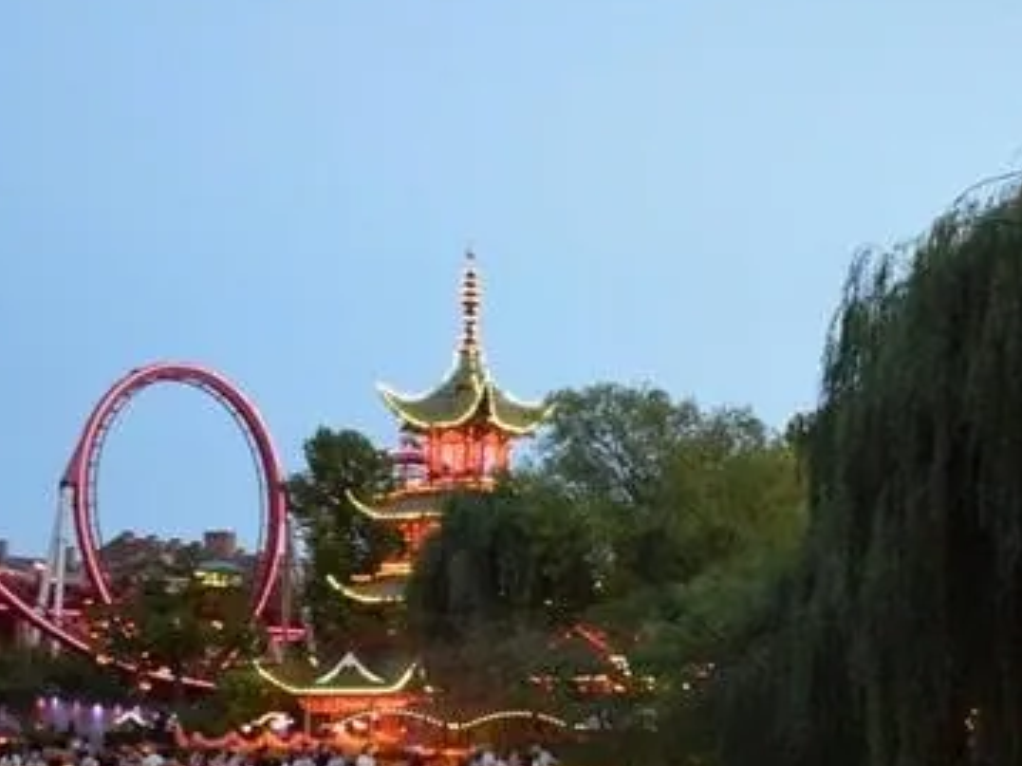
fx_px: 2302
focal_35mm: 78
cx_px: 689
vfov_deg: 18.5
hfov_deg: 24.9
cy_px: 732
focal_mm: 18
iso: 6400
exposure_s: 1/50
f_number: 3.5
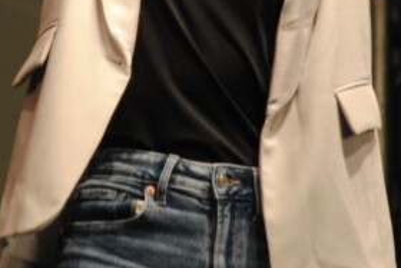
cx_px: 172
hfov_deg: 3.8
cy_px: -191
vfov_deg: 2.5
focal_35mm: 549
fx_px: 6118
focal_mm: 100
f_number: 4.5
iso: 250
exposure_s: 1/125
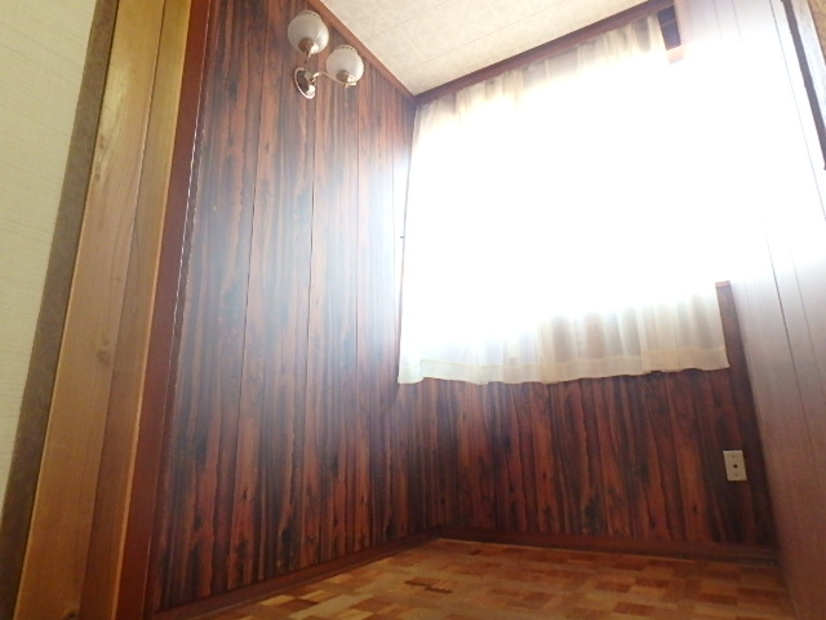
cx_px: 413
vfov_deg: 63.4
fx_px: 501
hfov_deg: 79.0
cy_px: 310
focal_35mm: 21
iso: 800
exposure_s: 1/20
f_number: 3.5
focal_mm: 3.7
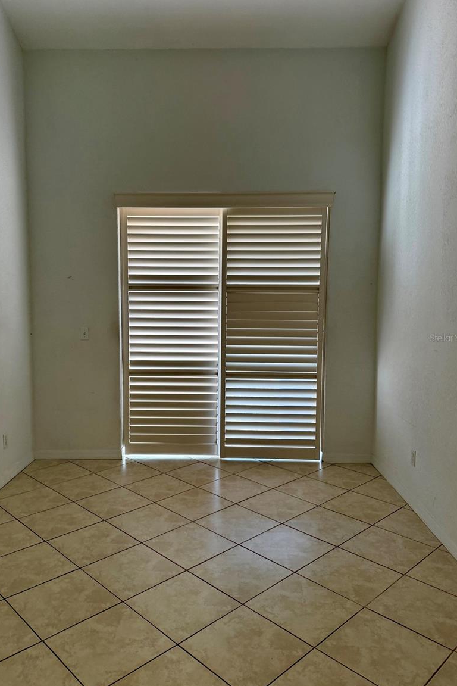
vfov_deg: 69.4
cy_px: 338
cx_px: 204
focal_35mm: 26
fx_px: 495
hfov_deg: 49.5
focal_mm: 6.76
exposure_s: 1/120
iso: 160
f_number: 1.78
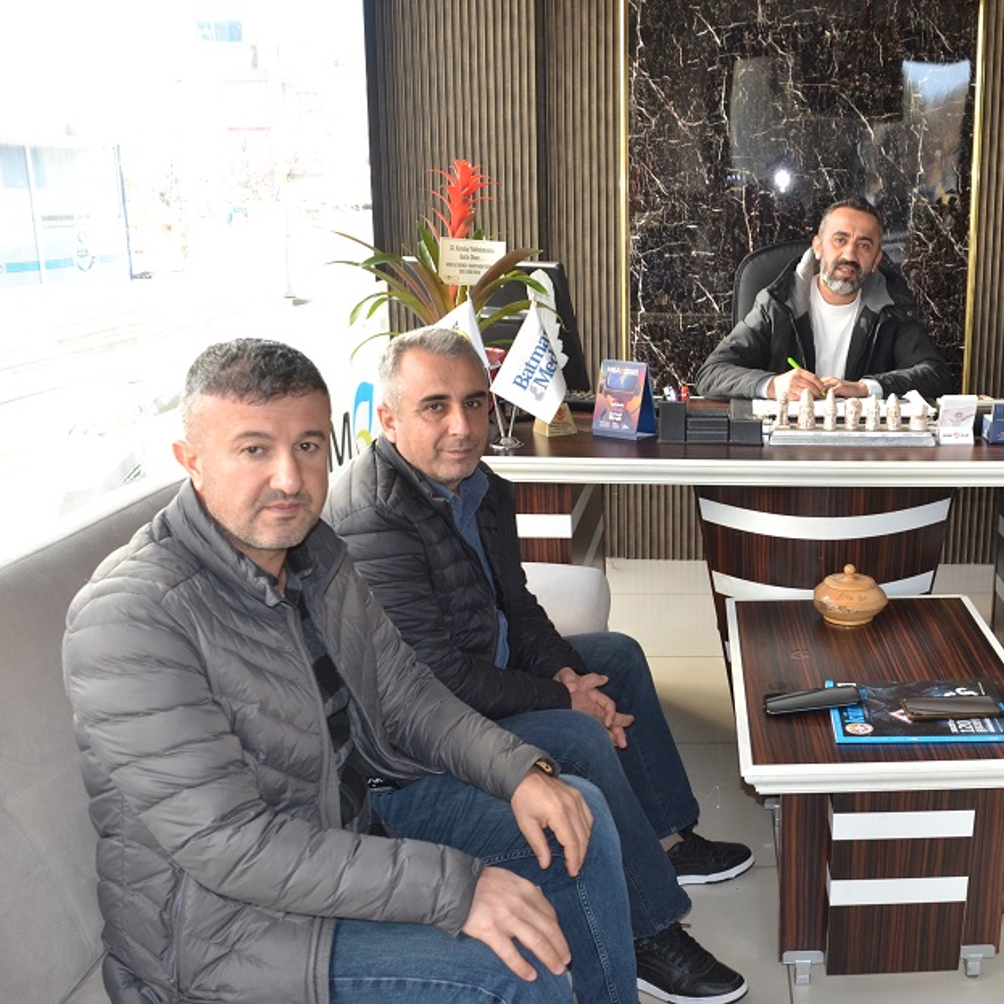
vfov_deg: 47.2
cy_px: 508
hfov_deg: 45.6
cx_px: 754
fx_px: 1148
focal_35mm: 35
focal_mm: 18
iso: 400
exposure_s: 1/80
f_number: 4
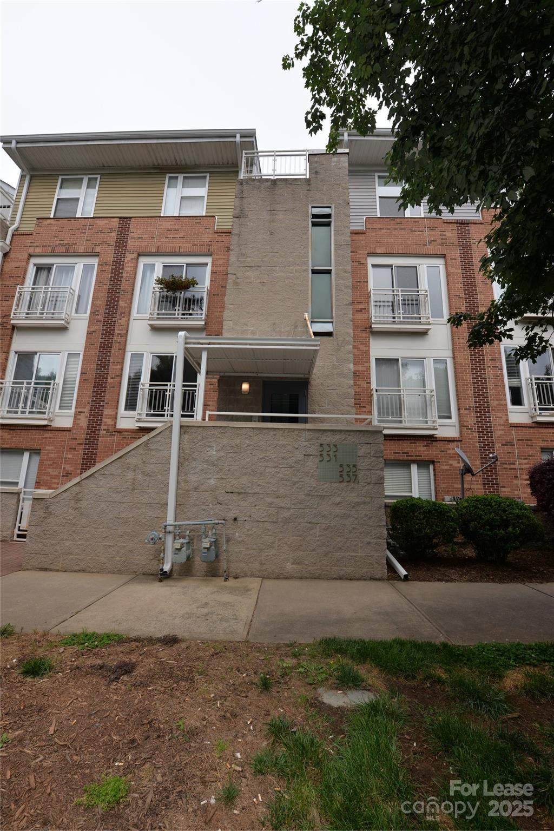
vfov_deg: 104.3
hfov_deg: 81.2
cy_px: 416
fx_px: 323
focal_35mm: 14
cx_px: 277
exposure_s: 1/200
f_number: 7.1
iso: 100
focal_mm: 14
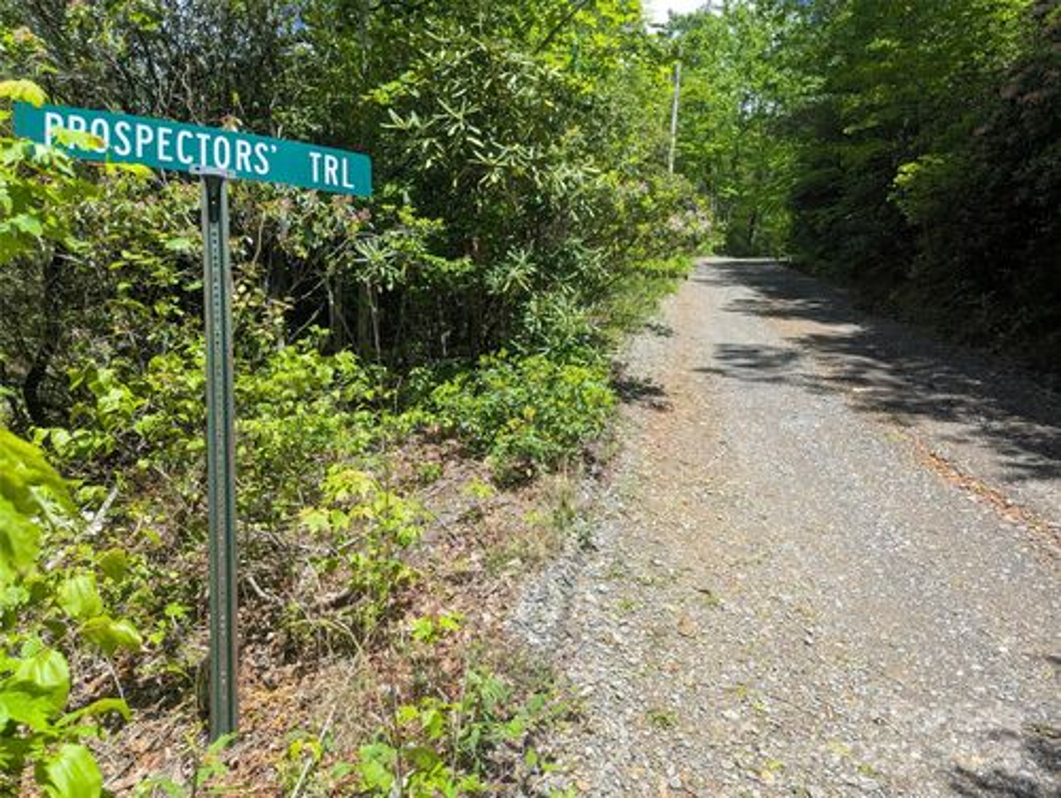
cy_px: 399
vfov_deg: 56.9
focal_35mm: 24
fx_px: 736
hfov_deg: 71.5
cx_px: 530
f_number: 1.85
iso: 41
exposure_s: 1/814
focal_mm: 6.81
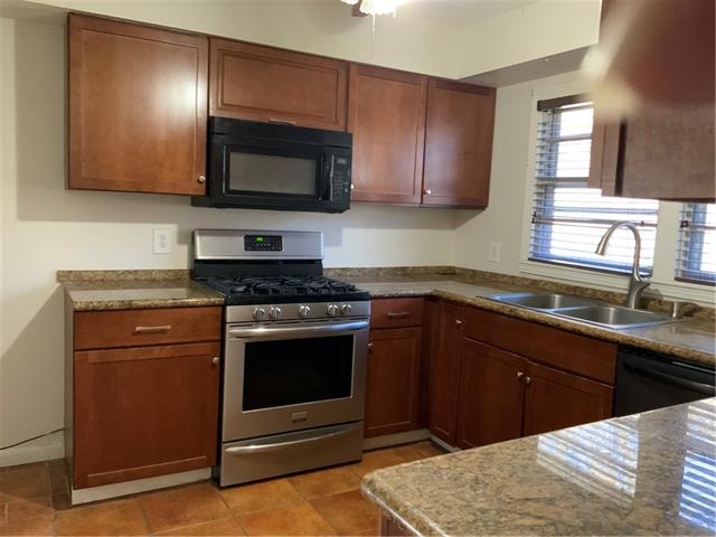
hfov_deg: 61.7
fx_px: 600
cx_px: 358
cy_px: 268
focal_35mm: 29
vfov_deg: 48.2
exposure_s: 1/40
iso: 250
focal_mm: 3
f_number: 1.8
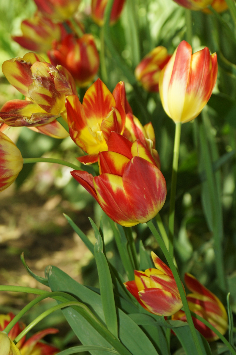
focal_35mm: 146
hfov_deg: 9.4
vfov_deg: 14.1
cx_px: 114
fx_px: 1436
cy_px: 186
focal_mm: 90
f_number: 9
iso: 320
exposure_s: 1/160
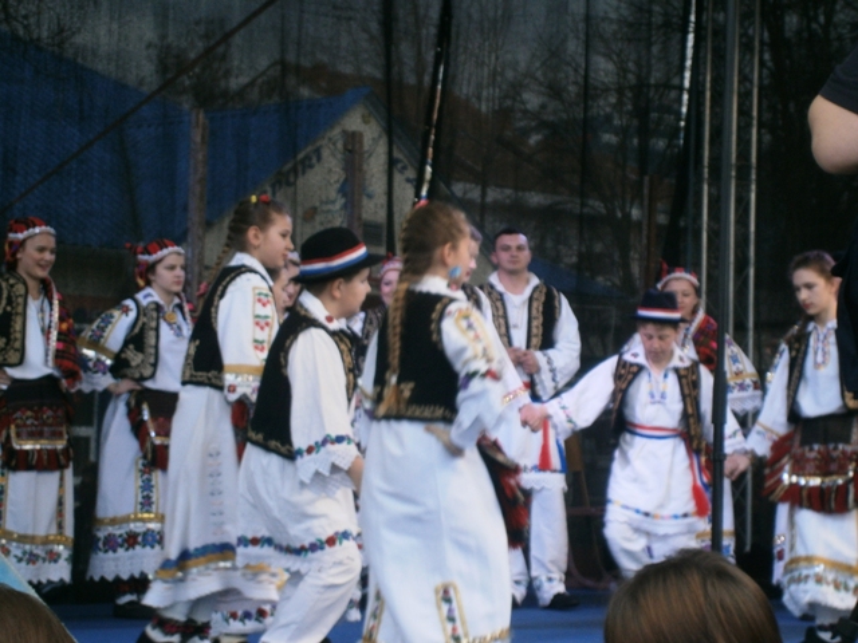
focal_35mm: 101
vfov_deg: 14.6
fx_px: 2503
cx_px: 429
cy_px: 322
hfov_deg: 19.4
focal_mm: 17.8
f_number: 5.4
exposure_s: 1/80
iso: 125
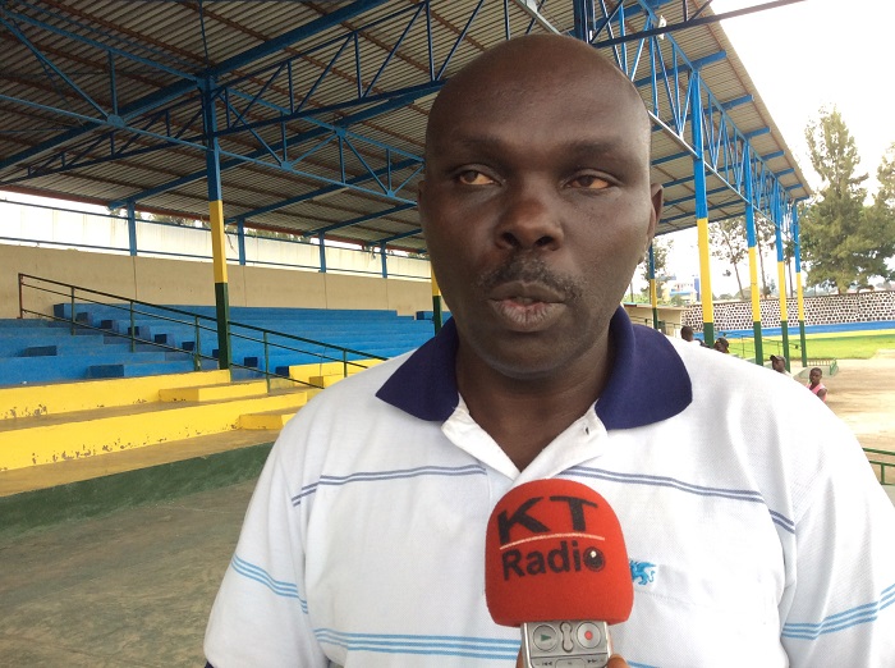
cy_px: 334
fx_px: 826
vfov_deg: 44.0
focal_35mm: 32
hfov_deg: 56.9
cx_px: 448
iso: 40
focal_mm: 3.3
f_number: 2.4
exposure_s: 1/50
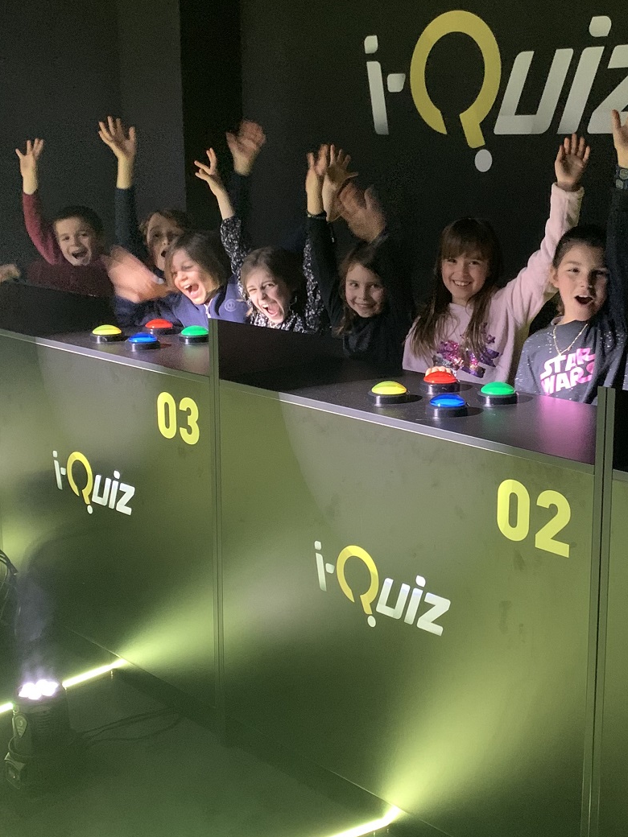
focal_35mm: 30
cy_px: 360
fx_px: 726
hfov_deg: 46.7
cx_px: 348
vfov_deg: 59.7
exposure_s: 1/24
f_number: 1.8
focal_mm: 4.25
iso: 800
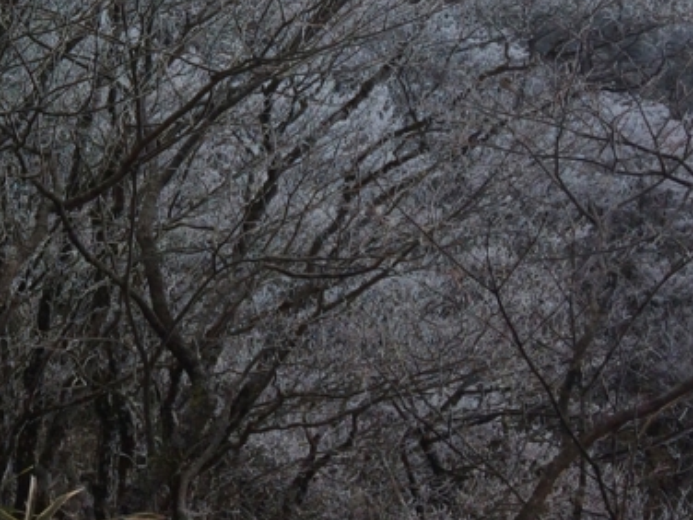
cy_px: -148
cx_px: -155
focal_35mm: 79
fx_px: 1582
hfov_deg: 22.6
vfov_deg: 17.5
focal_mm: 4.15
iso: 32
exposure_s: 1/2160
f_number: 2.2
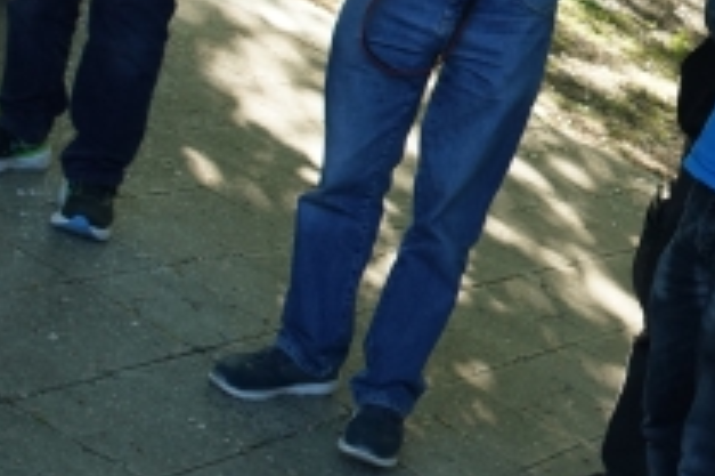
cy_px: 10
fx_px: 2322
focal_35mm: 117
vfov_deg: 11.6
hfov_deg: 16.8
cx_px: 852
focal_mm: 35
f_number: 5.6
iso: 800
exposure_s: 1/250
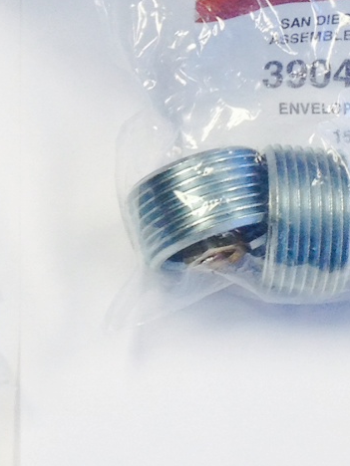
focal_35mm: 153
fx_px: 2063
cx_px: -11
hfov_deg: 9.6
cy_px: -26
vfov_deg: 12.7
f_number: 2.4
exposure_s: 1/40
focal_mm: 4.28
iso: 50
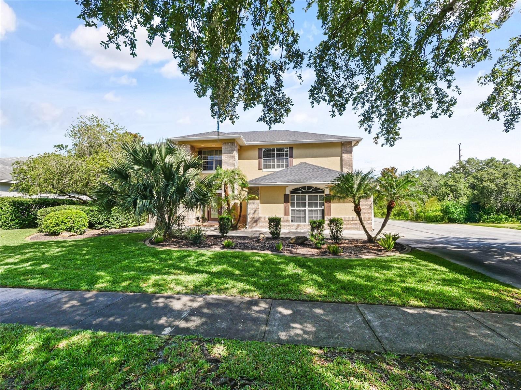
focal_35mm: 14
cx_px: 260
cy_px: 195
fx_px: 211
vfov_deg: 85.7
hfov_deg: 102.1
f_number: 6.3
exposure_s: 1/250
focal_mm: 7
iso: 200
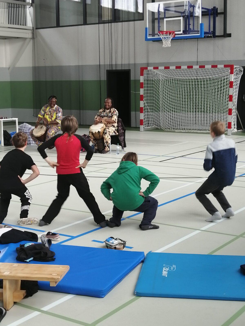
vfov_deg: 33.8
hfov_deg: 25.7
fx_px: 538
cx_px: 122
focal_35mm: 57
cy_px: 163
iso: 64
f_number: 1.8
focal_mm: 3.88
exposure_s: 1/50
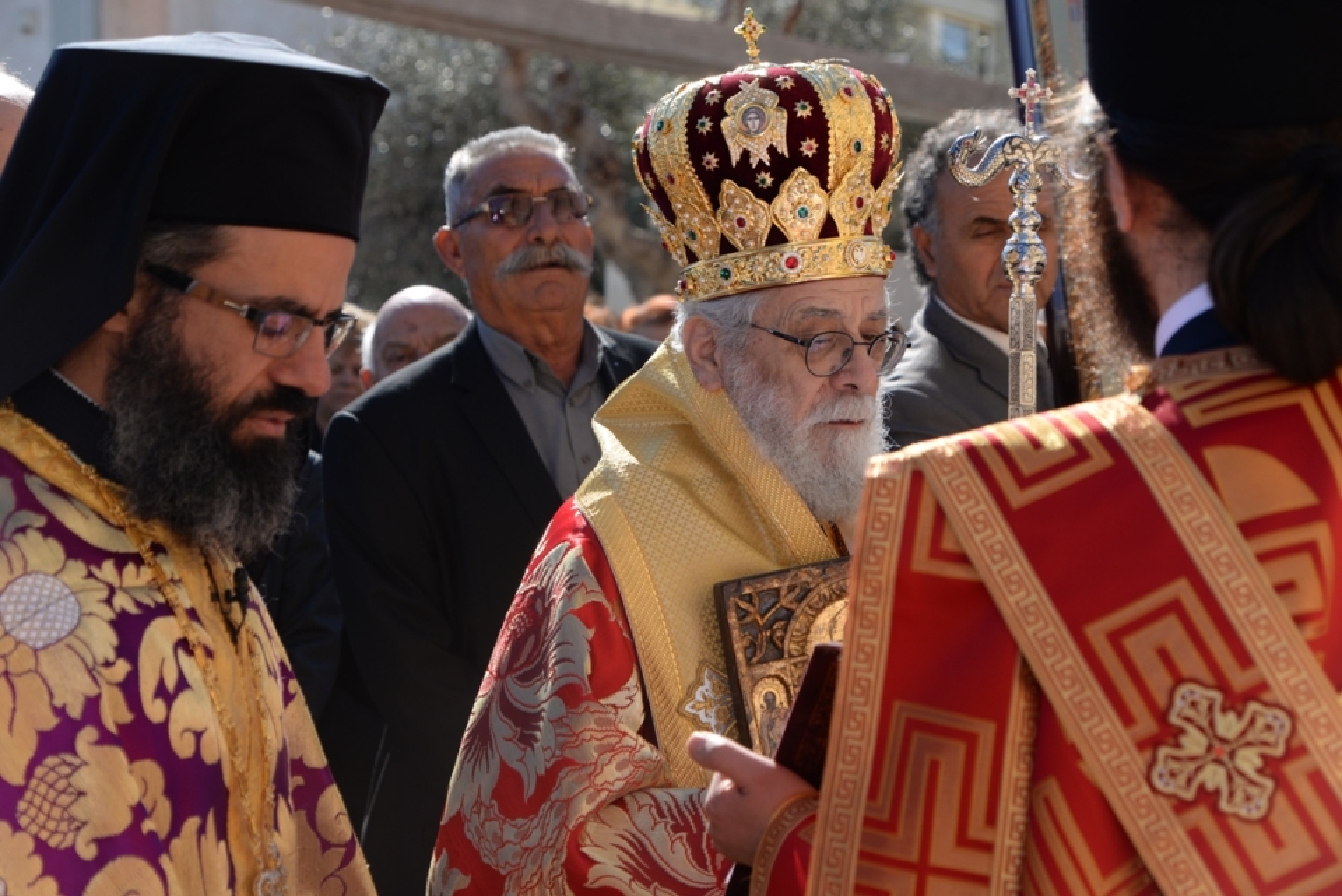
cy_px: 448
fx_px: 2909
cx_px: 671
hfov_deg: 26.0
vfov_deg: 17.5
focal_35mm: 78
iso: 100
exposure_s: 1/250
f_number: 6.3
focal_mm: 78
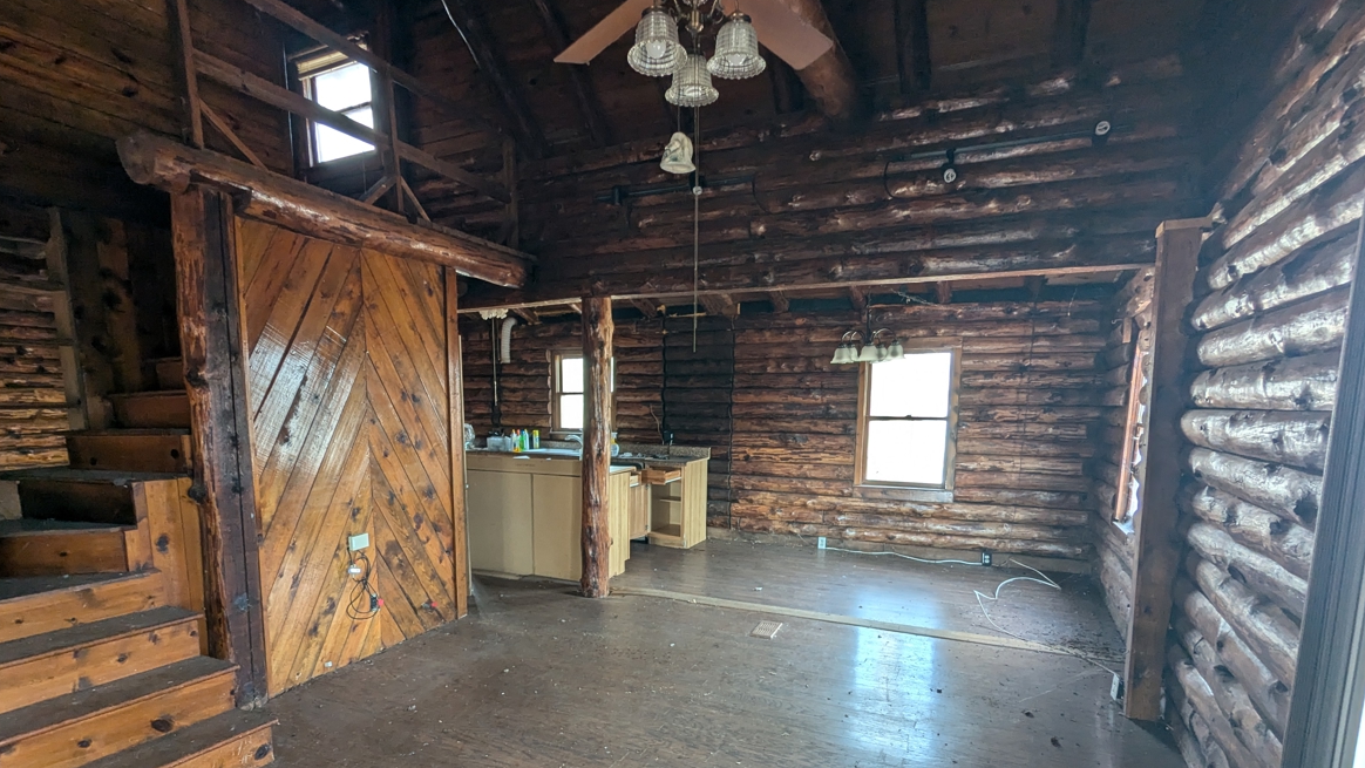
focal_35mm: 18
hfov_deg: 92.7
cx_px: 679
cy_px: 505
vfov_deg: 59.8
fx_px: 652
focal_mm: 2.35
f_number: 2.2
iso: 89
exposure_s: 1/31
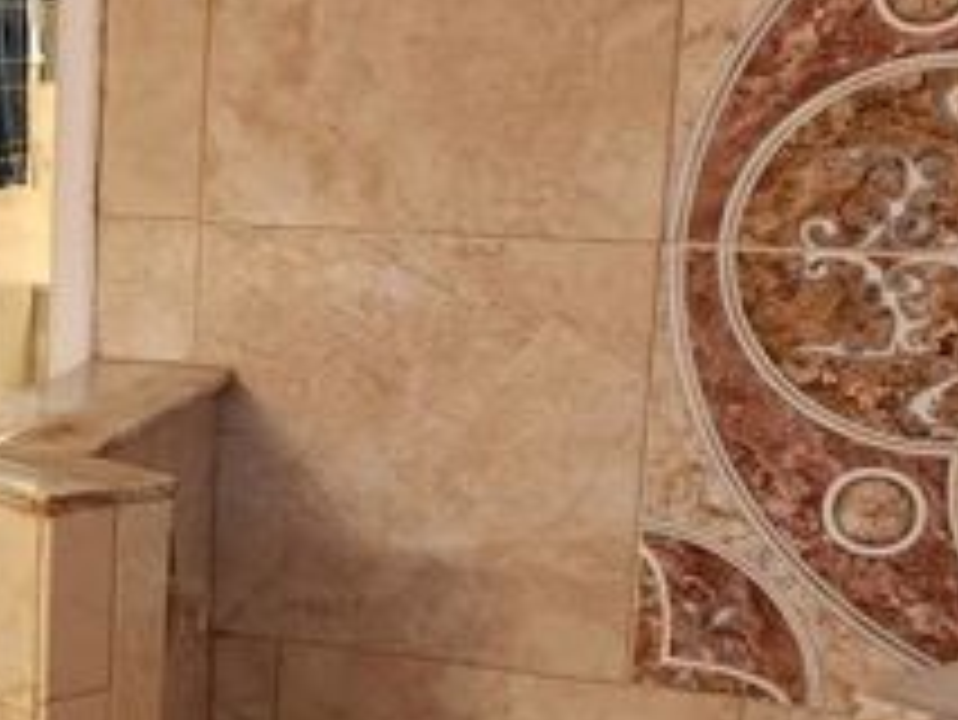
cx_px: -286
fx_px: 2104
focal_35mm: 76
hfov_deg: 22.9
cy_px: 378
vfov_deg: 19.4
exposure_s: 1/120
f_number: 1.8
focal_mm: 6.4
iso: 640
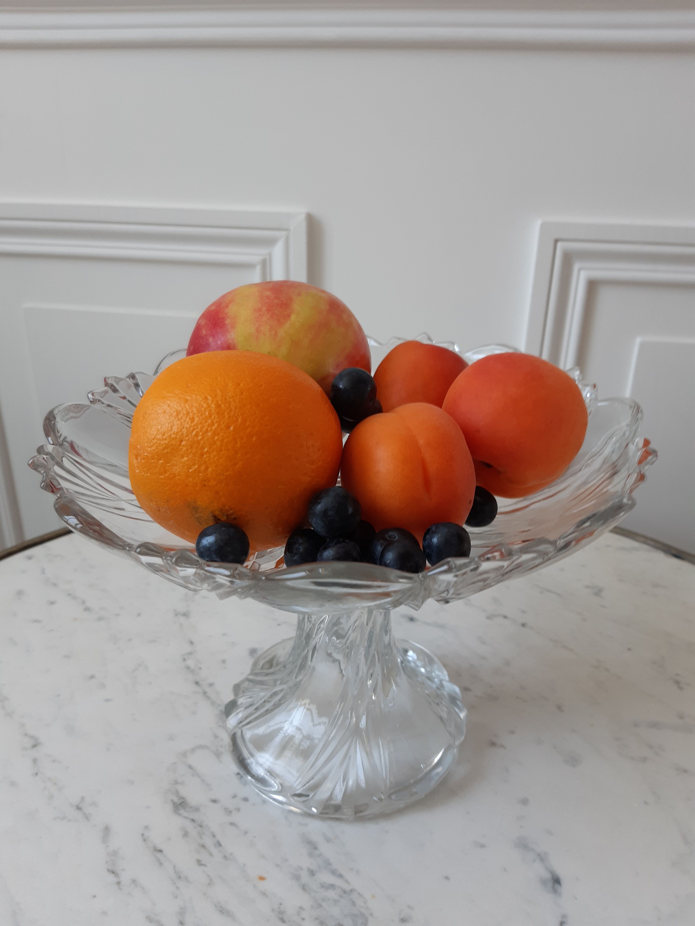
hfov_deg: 53.1
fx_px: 696
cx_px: 348
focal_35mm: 26
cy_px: 463
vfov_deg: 67.3
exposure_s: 1/50
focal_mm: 3.92
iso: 64
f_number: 1.7
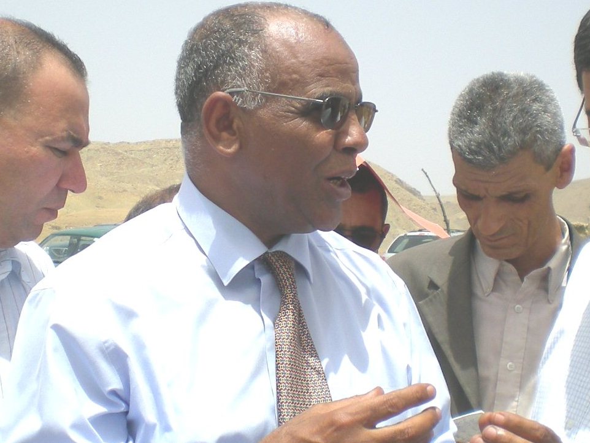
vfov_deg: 37.7
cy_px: 222
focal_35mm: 38
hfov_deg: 49.0
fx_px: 648
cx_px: 295
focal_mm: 6.3
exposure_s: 1/516
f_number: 4.6
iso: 50
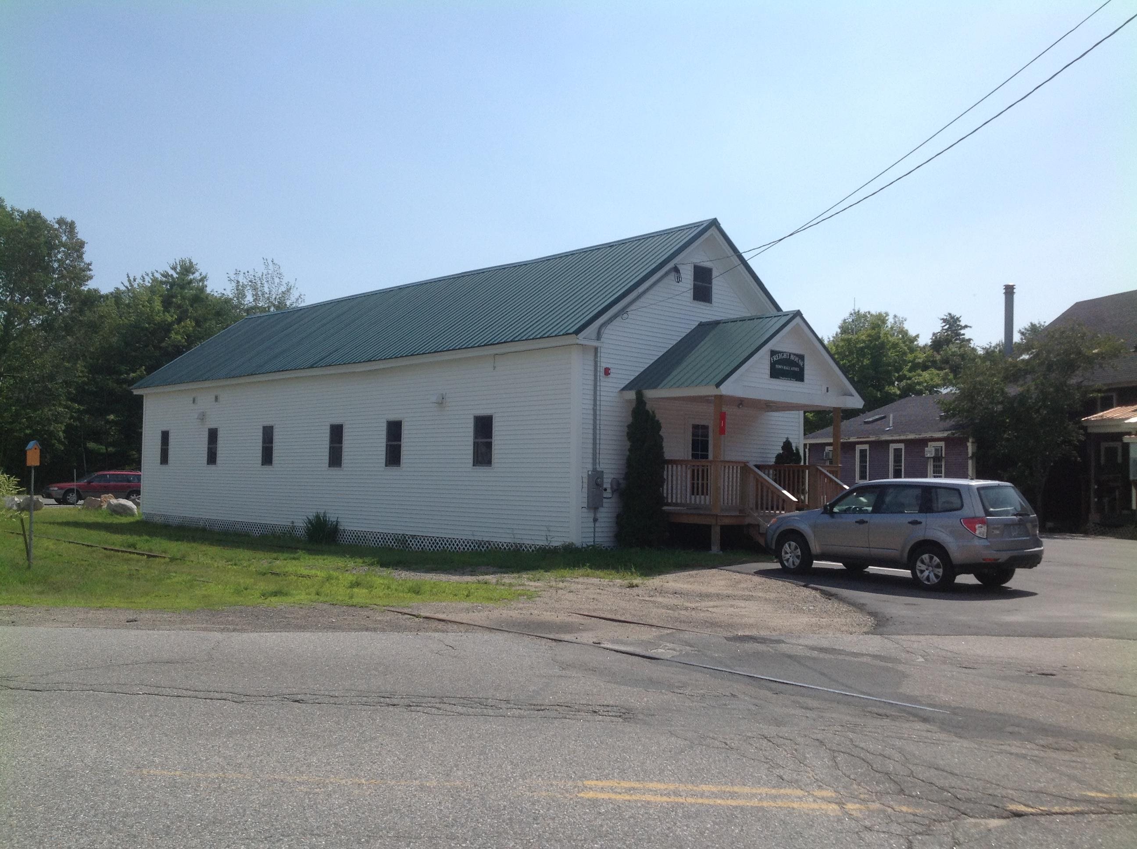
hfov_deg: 52.7
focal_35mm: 35
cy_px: 424
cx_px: 568
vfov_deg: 40.6
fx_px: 1148
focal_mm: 4.28
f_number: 2.4
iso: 50
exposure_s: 1/3030
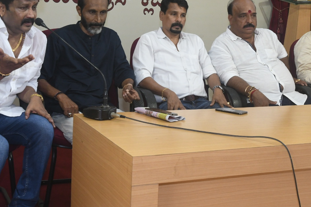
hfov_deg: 31.0
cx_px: 161
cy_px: 52
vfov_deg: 20.8
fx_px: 560
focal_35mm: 65
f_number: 5.6
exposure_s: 1/125
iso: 1250
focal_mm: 25
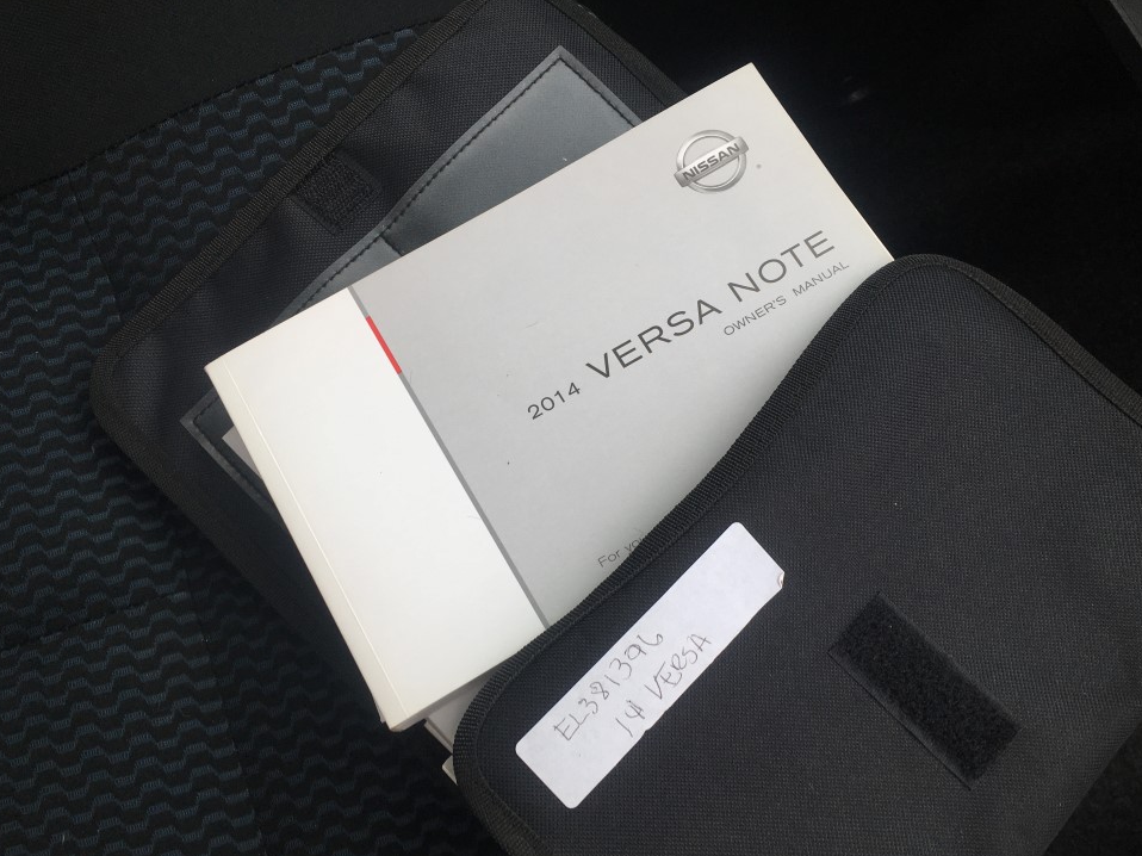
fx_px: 1022
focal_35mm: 31
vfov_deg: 45.4
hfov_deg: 58.4
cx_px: 583
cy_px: 453
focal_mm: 4.15
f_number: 2.2
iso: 25
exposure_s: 1/120
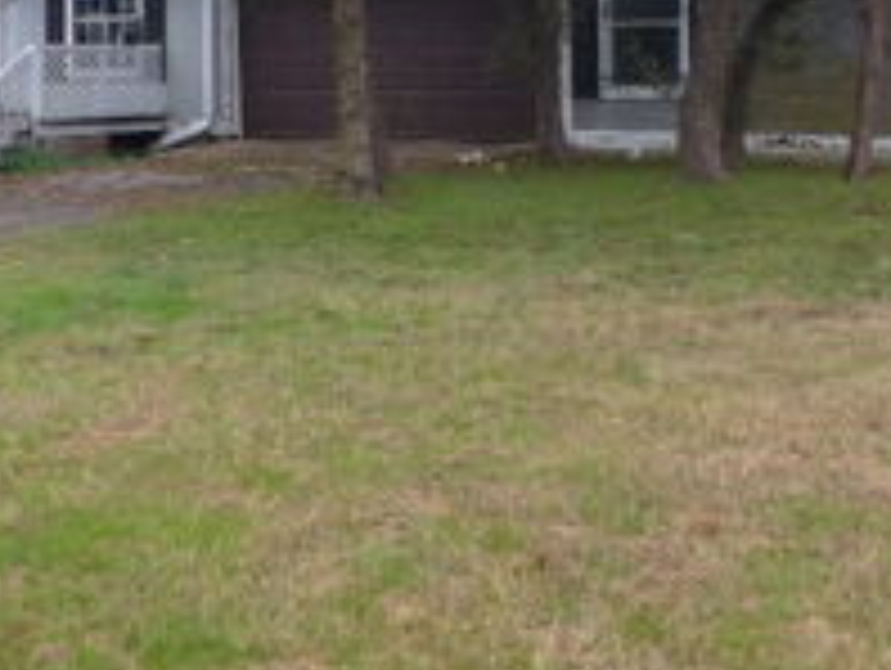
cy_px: 58
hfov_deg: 31.1
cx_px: 382
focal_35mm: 62
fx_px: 1598
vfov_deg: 23.1
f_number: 4
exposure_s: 1/100
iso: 100
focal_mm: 4.3
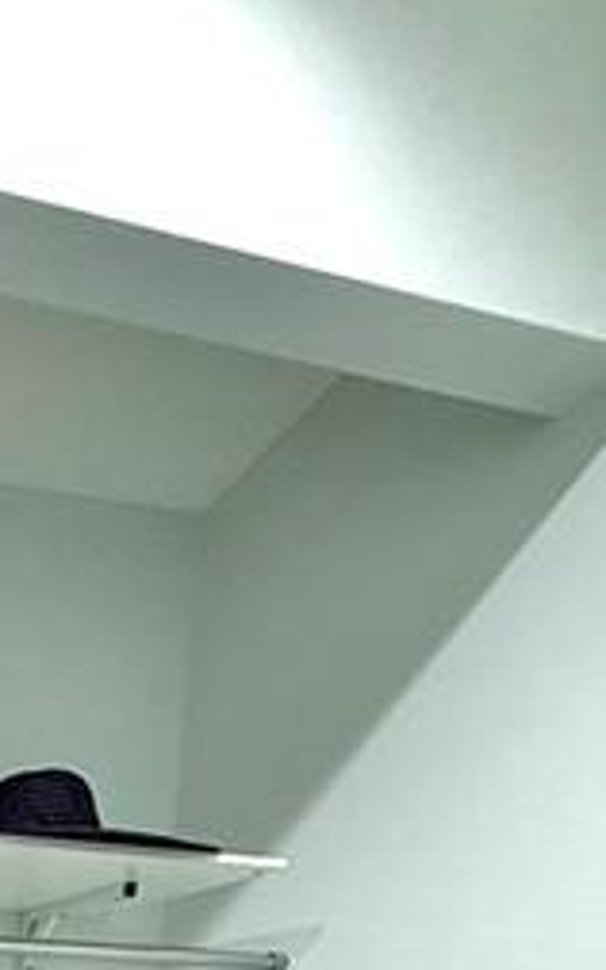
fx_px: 1190
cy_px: 1373
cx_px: -407
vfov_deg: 30.4
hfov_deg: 21.5
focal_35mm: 45
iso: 250
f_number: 2.2
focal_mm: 2.22
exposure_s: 1/120
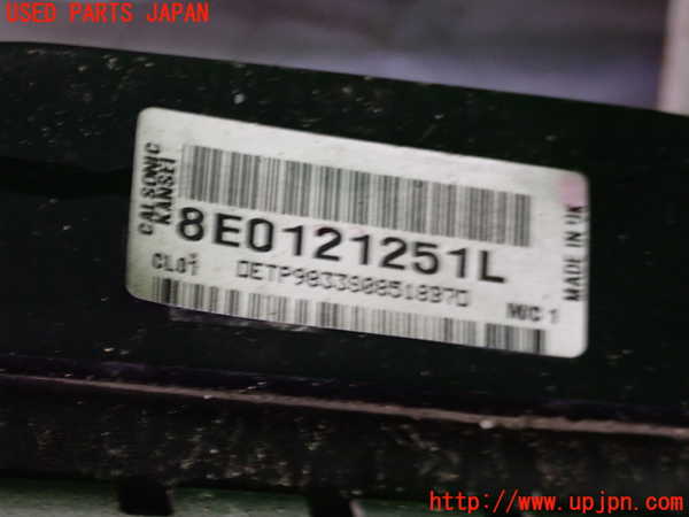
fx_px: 1334
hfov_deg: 29.0
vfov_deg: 21.9
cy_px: 258
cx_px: 344
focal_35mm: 67
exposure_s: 1/15
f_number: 3.8
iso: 1000
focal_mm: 11.88
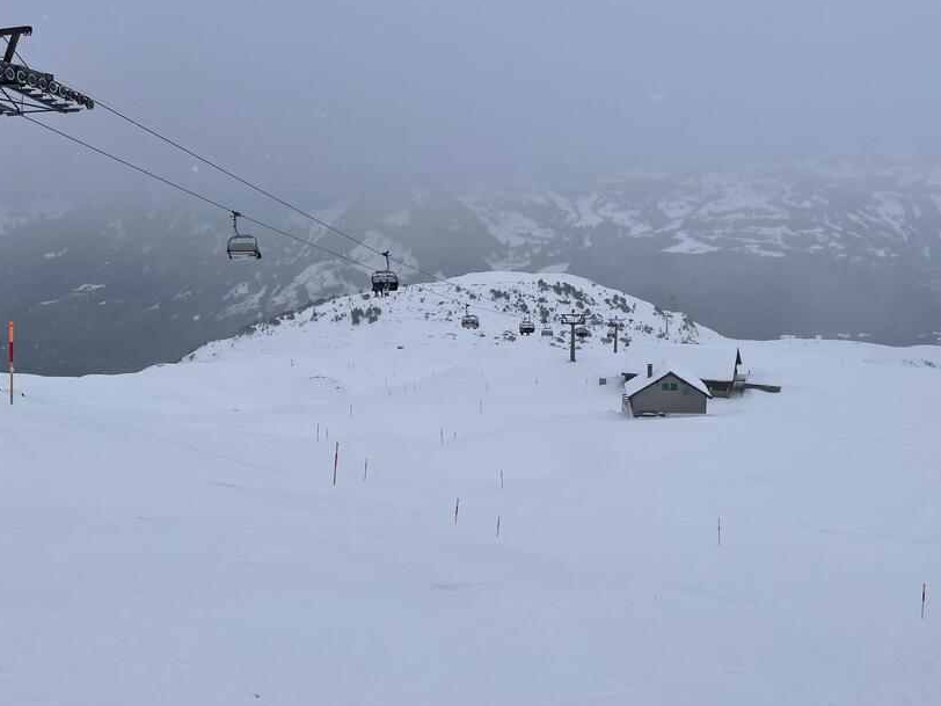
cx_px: 387
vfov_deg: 42.9
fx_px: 897
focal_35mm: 33
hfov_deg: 55.0
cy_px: 361
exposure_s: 1/2817
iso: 32
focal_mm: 4.2
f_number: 1.6
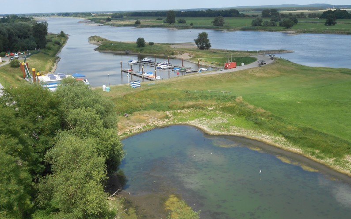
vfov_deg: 27.4
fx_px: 450
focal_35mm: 47
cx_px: 176
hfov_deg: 42.7
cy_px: 116
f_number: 4.5
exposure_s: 1/640
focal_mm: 7.8
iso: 80
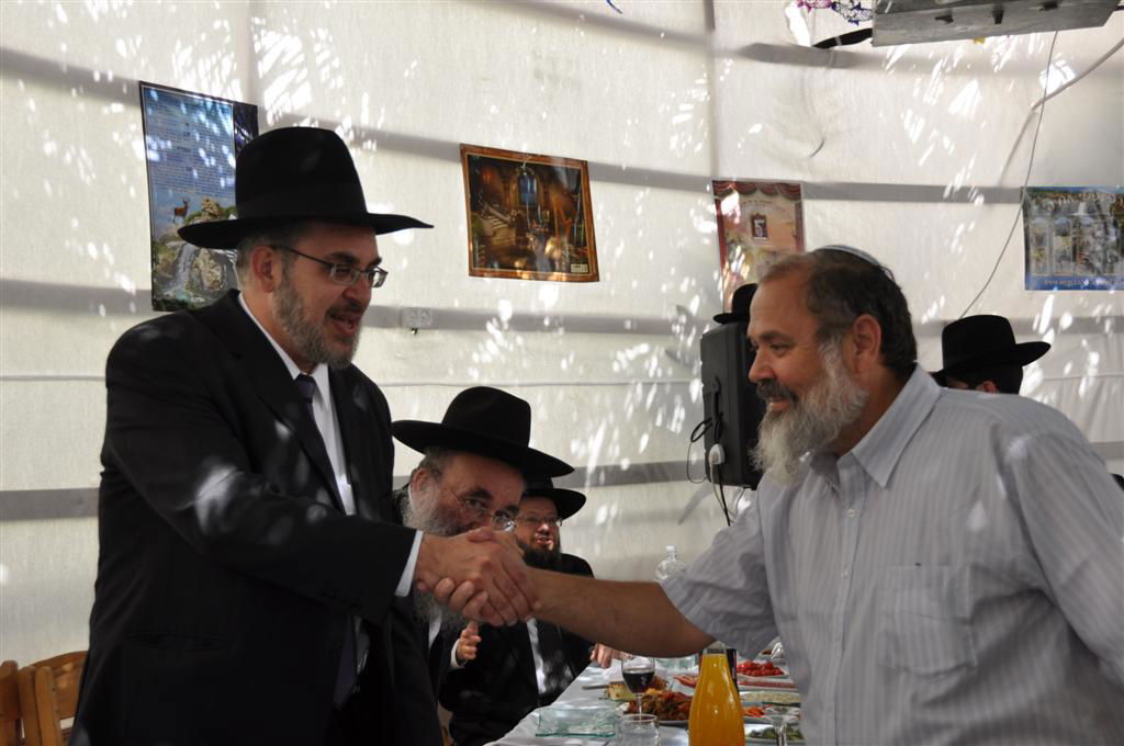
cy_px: 373
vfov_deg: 26.4
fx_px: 1590
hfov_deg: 38.9
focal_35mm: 51
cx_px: 562
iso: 200
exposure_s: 1/160
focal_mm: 34
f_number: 6.3
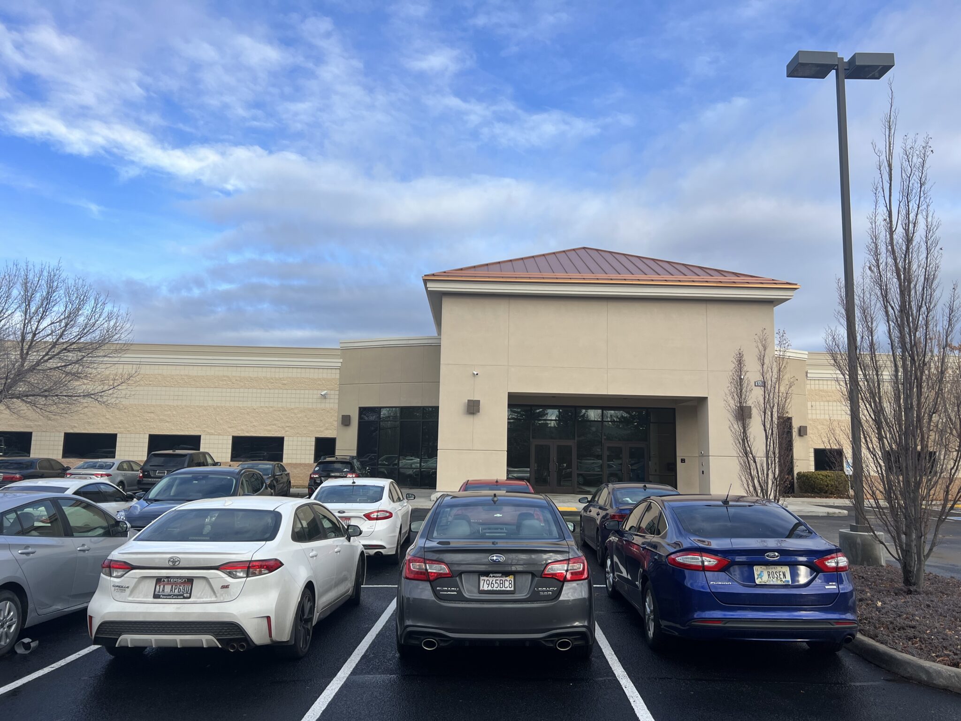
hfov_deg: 67.3
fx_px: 722
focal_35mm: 26
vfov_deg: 53.1
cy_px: 360
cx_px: 480
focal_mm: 5.7
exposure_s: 1/2915
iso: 50
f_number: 1.5
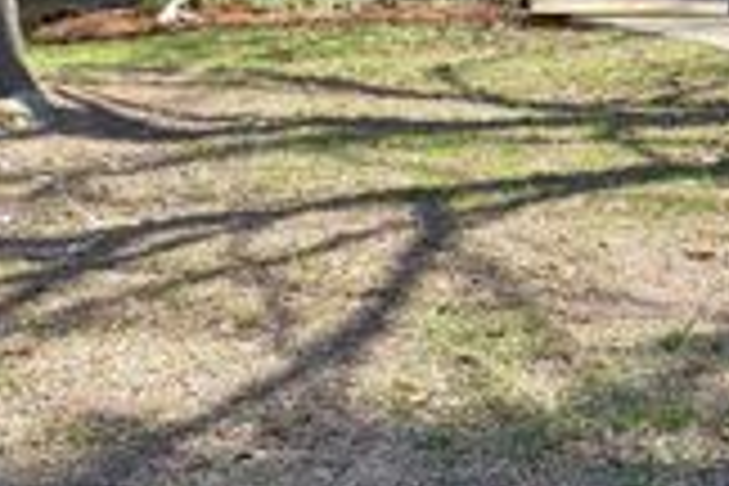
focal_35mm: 135
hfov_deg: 15.0
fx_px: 2724
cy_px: -119
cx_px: 688
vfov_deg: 10.0
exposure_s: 1/250
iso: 220
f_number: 8
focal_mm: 29
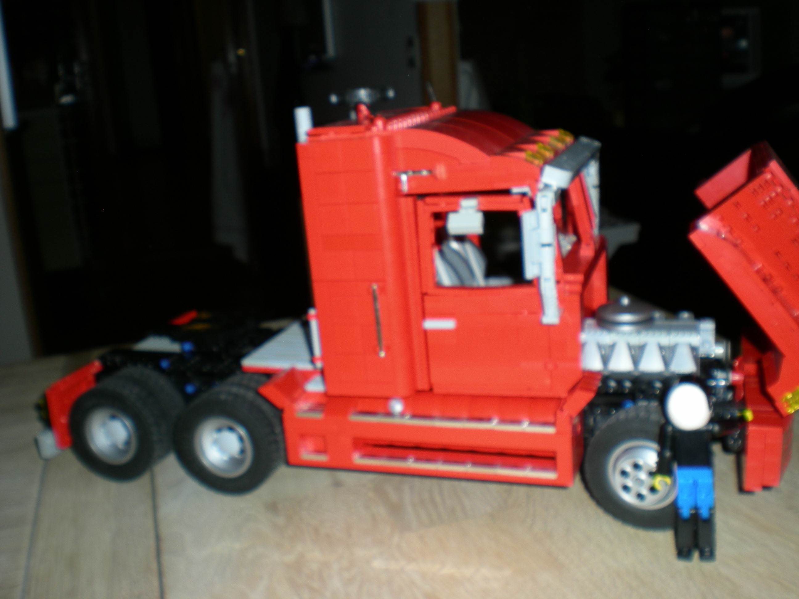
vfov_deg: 37.7
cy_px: 300
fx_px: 877
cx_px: 400
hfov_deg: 49.0
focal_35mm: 38
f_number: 4.6
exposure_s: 1/60
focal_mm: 6.3
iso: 50
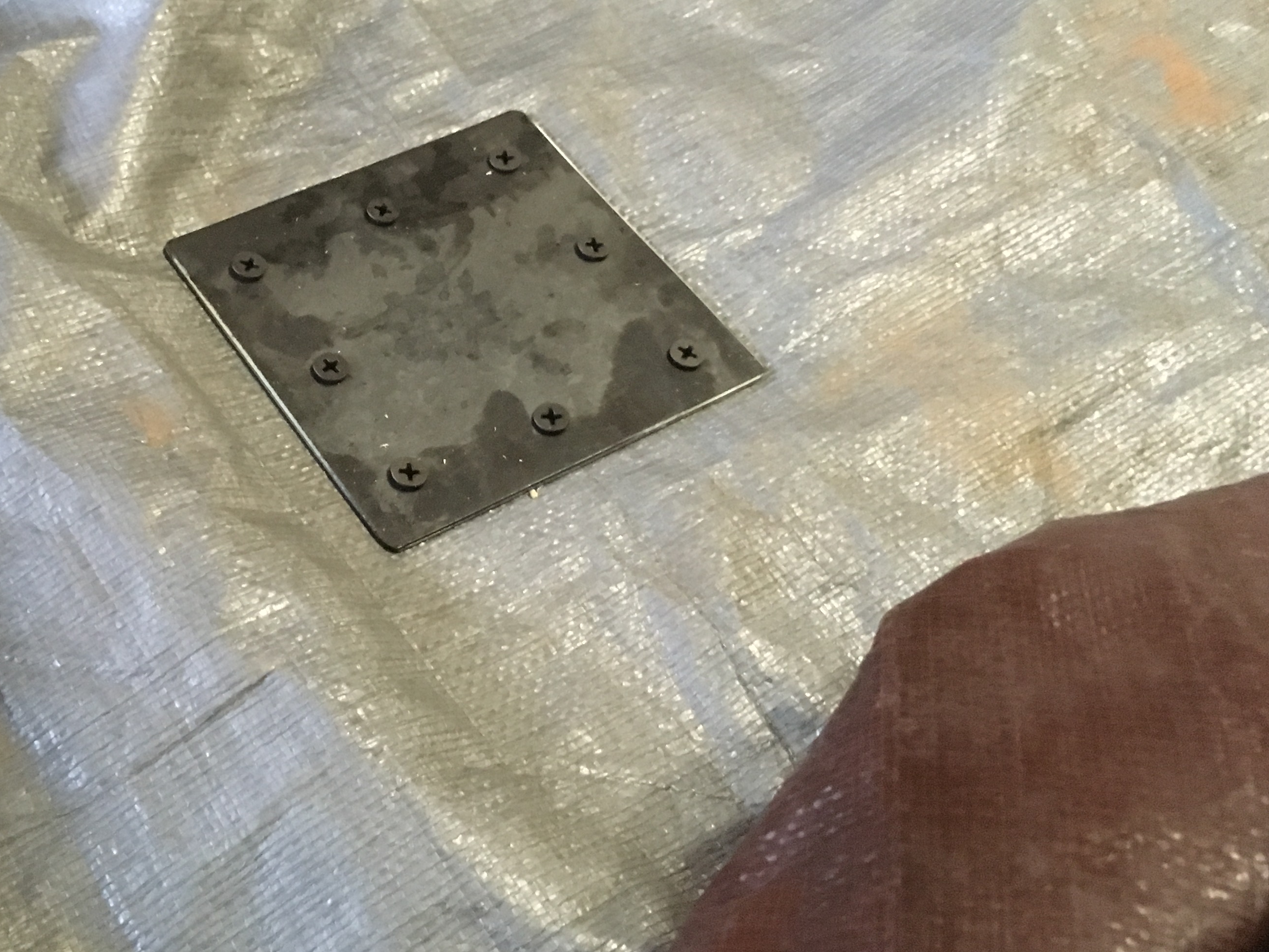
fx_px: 1650
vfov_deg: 32.1
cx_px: 338
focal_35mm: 45
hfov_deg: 41.0
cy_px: 387
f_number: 2.2
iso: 320
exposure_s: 1/15
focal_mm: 4.15
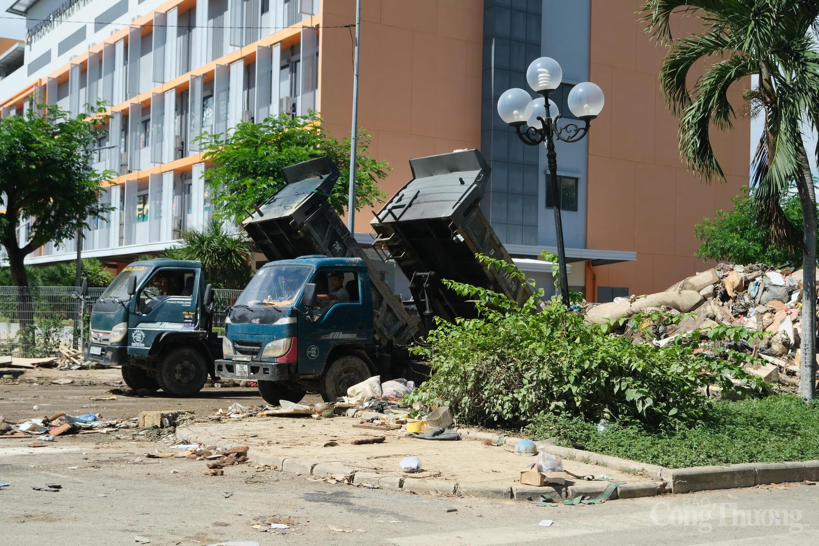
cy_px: 273
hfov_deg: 44.5
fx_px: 1001
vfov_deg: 30.5
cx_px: 410
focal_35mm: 44
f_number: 4
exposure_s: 1/2200
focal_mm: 29.2
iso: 320
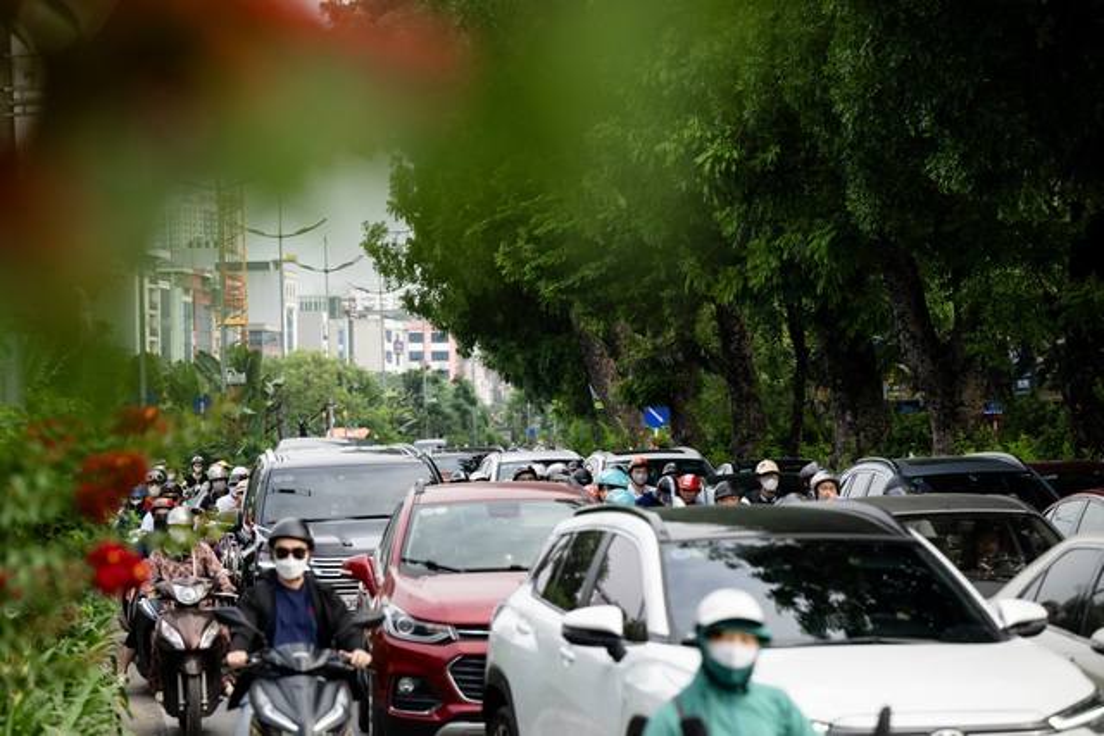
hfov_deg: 18.6
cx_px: 552
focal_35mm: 110
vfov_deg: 12.5
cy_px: 368
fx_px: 3374
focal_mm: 110
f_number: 4
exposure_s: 1/640
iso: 250
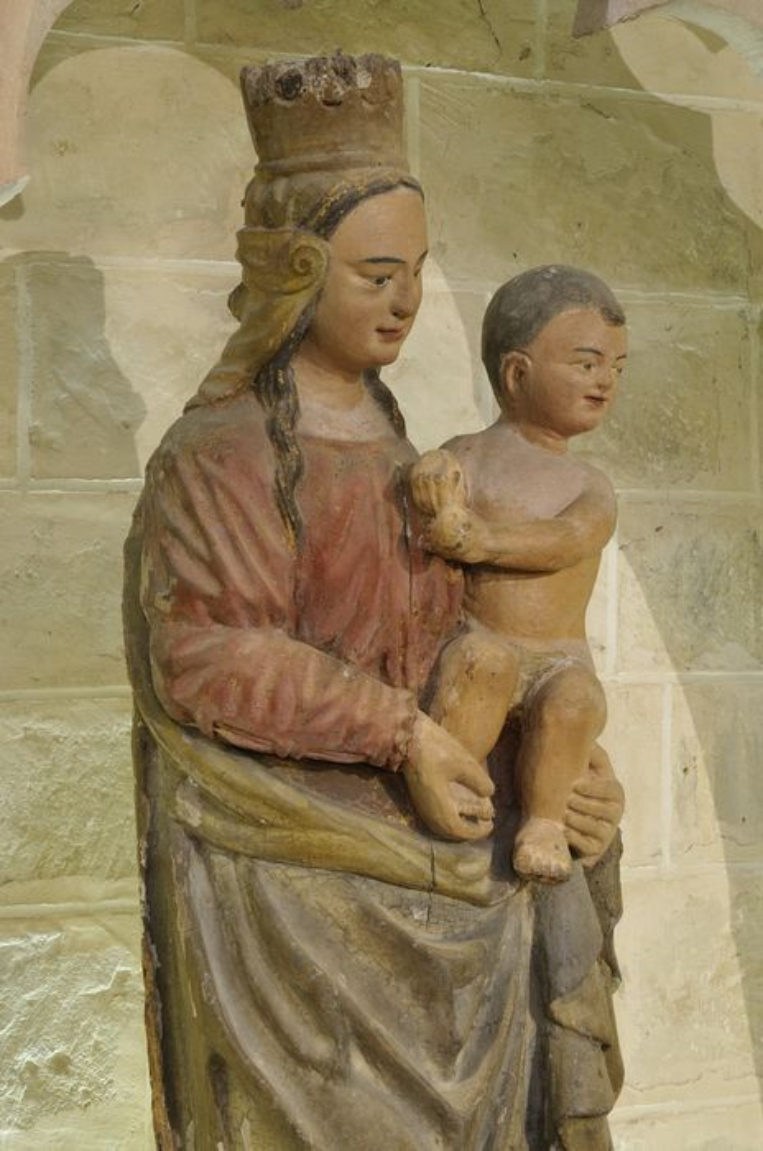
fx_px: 1915
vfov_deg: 33.5
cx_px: 382
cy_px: 576
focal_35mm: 60
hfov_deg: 22.5
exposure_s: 1/1.6
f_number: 8
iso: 320
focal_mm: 40
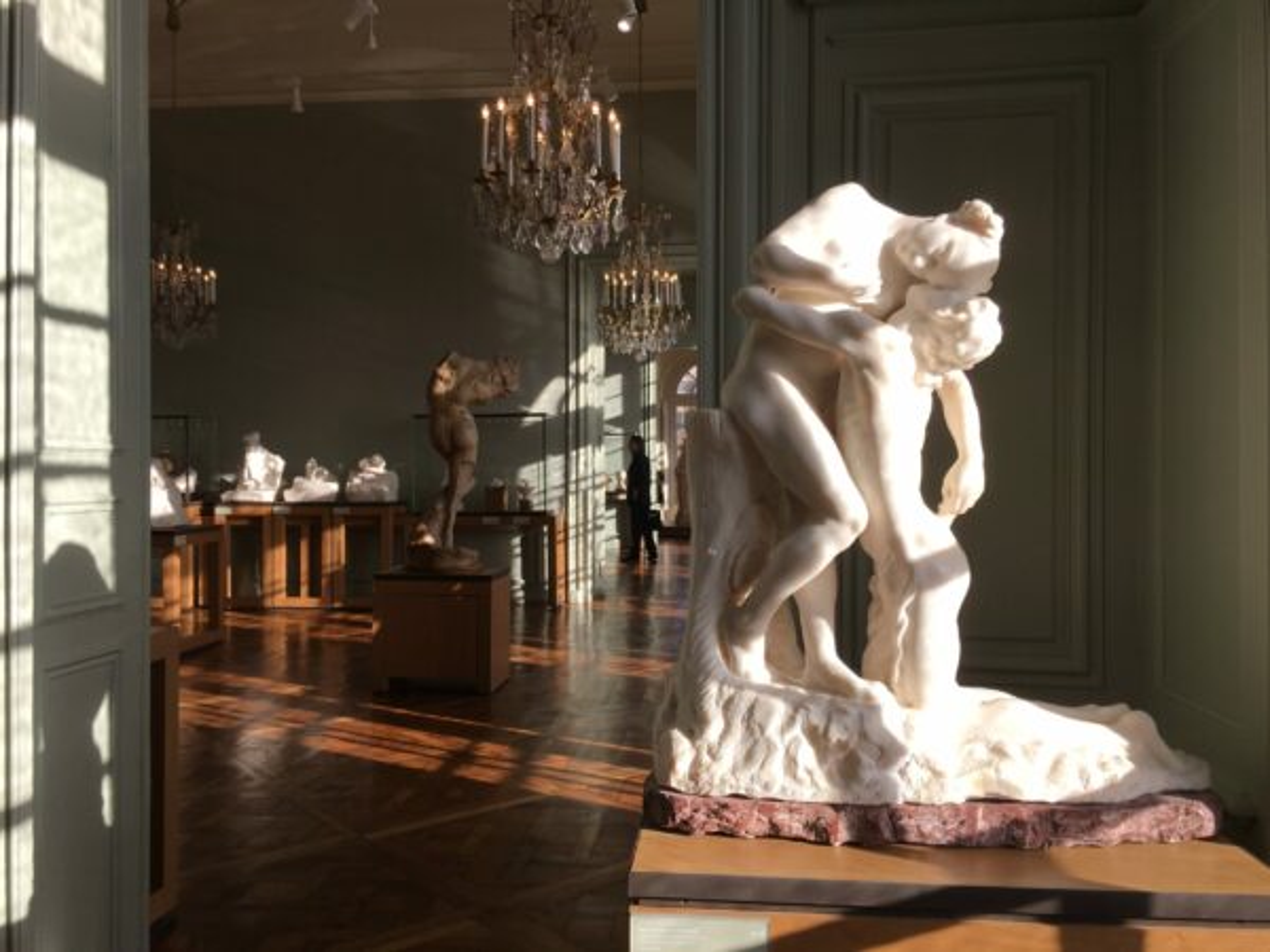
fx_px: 1064
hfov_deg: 61.7
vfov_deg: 48.2
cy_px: 476
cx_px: 635
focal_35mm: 29
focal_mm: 4.15
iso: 25
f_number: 2.2
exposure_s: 1/596
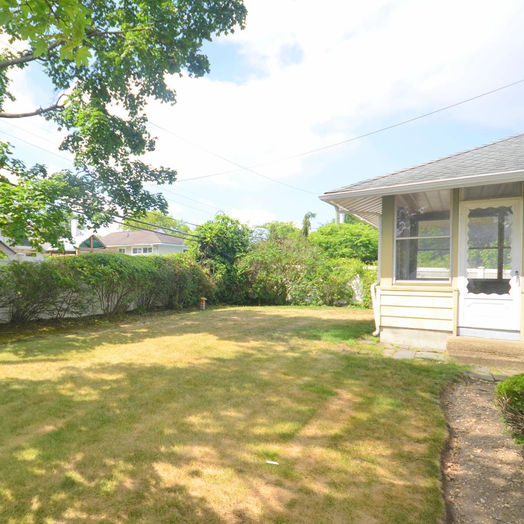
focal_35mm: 22
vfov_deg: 69.6
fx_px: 377
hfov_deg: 65.1
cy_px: 275
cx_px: 127
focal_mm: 10
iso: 100
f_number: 5.6
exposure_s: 1/200
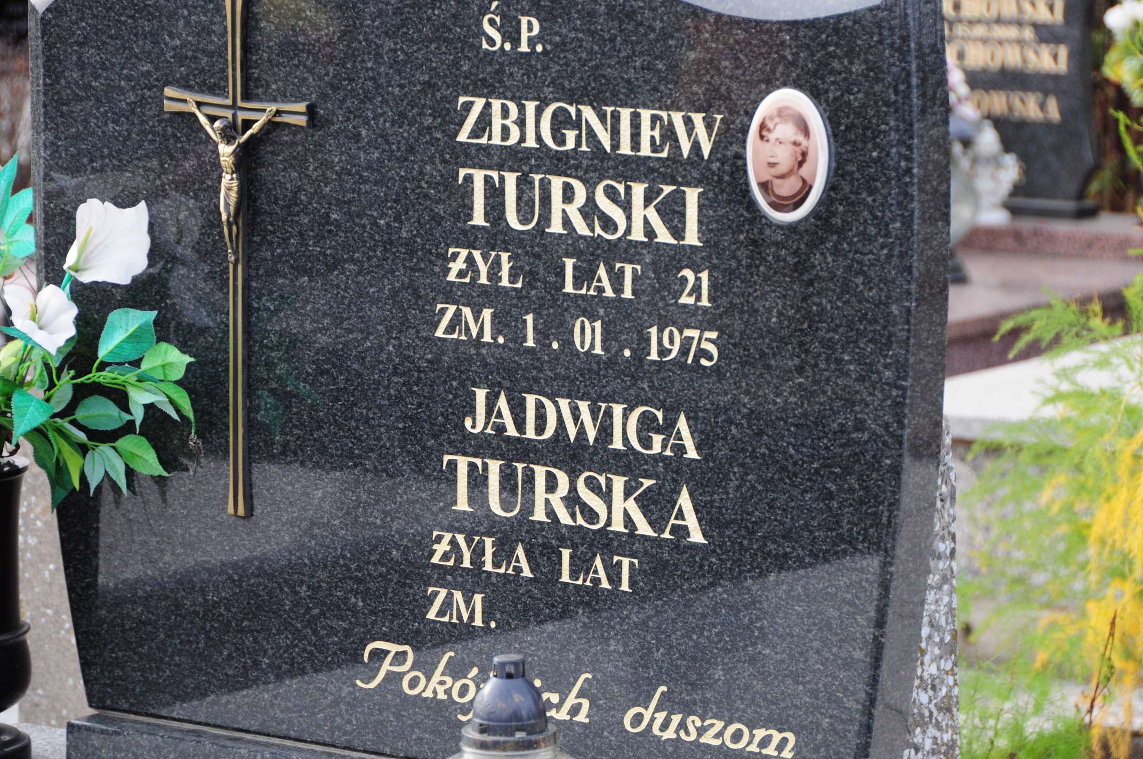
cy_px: 380
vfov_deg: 9.6
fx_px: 4519
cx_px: 572
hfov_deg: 14.4
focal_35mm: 142
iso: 500
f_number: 7.1
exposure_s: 1/400
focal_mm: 95
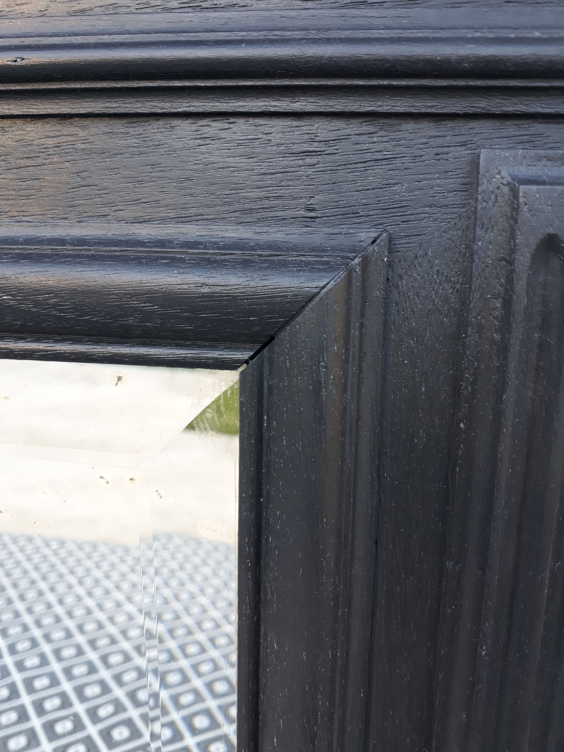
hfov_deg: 51.4
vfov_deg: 65.3
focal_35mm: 27
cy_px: 376
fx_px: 587
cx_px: 282
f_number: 1.7
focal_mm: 3.71
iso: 40
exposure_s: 1/50
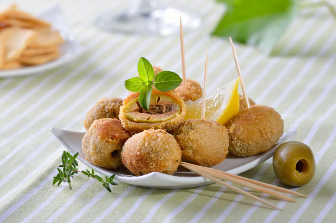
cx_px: 168
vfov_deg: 8.7
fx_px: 1467
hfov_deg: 13.1
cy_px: 112
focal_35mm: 158
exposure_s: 1/160
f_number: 8
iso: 100
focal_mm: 105
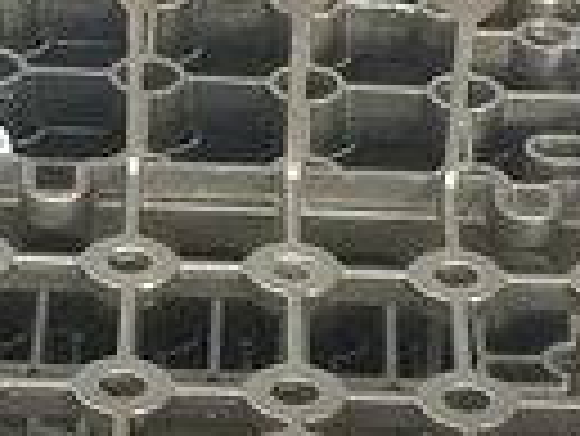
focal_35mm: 180
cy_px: 1263
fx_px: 3019
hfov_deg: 11.0
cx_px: 283
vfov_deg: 7.4
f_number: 2.2
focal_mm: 4.15
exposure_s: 1/33
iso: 50
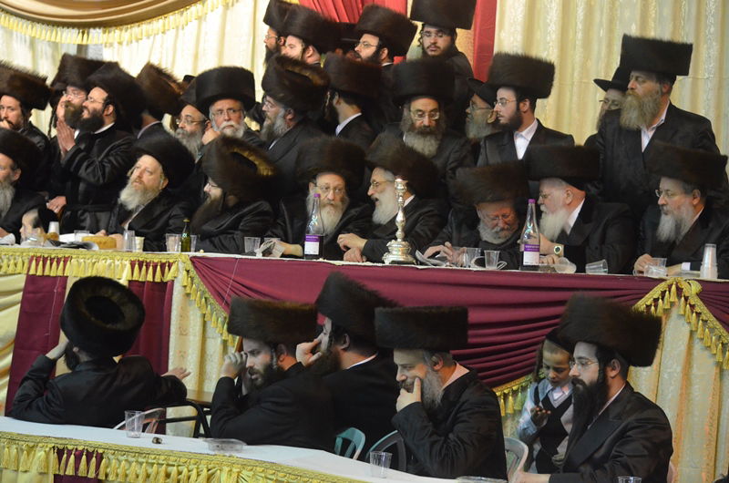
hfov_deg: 24.7
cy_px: 242
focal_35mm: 82
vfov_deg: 16.5
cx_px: 364
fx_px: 1667
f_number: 4.5
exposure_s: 1/125
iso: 3200
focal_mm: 55
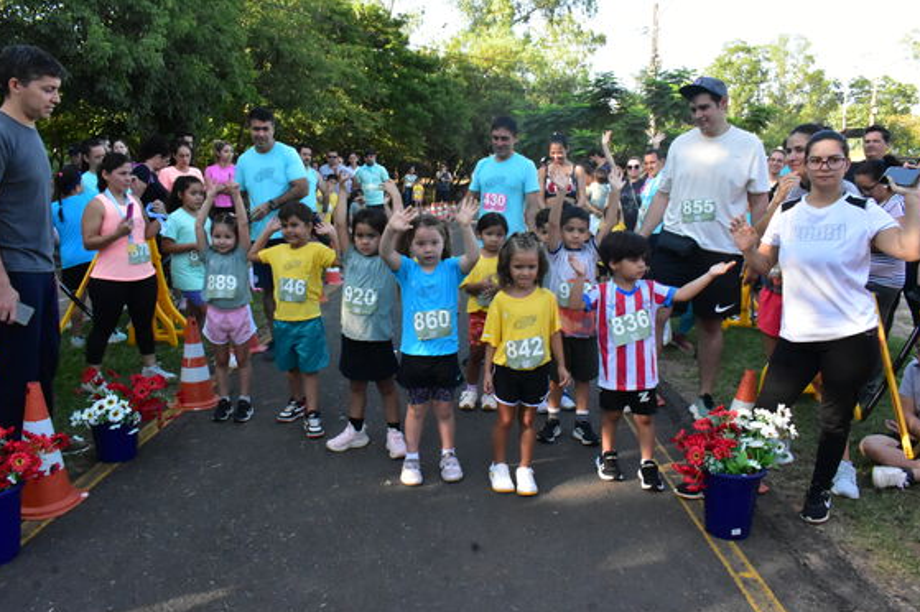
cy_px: 288
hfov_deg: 63.7
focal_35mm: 29
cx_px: 451
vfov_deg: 44.9
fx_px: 741
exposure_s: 1/250
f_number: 20
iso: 3200
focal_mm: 18
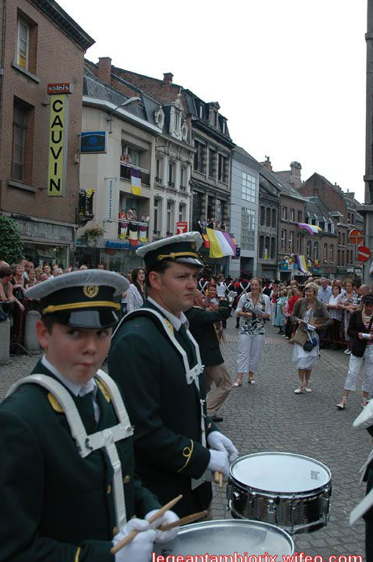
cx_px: 194
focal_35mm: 37
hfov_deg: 35.8
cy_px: 257
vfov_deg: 51.9
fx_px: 577
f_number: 4.5
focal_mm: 22
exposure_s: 1/800
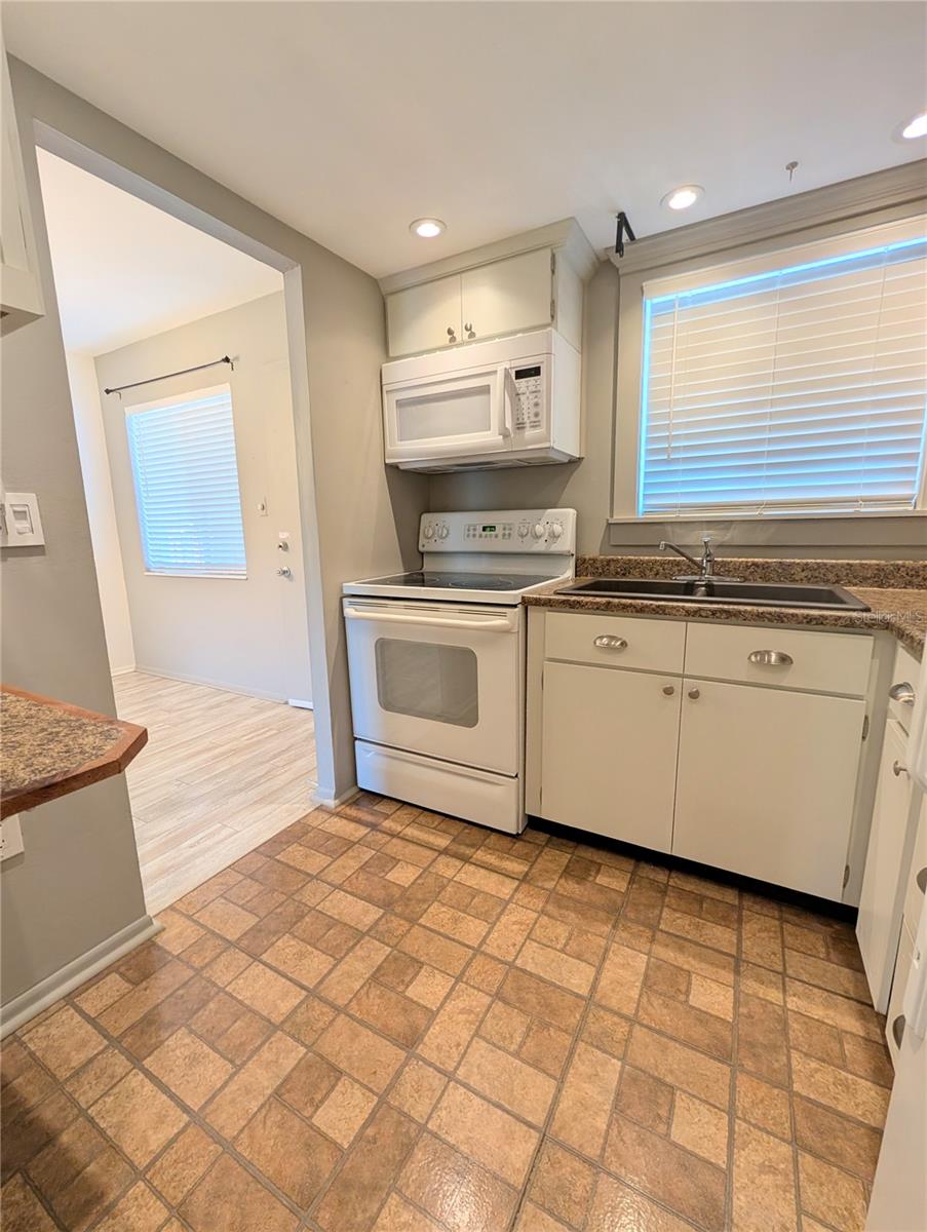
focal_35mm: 12
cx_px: 464
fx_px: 428
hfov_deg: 94.6
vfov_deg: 110.5
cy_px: 616
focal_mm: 2.02
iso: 94
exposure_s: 1/120
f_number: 1.7
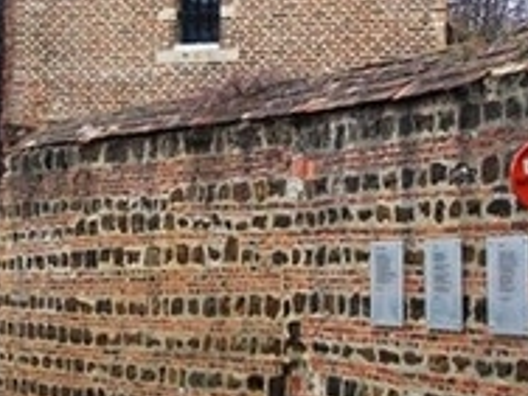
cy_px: 104
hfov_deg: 19.1
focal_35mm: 102
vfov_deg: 14.5
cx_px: 118
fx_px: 1556
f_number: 2.9
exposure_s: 1/250
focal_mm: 5.7
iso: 80
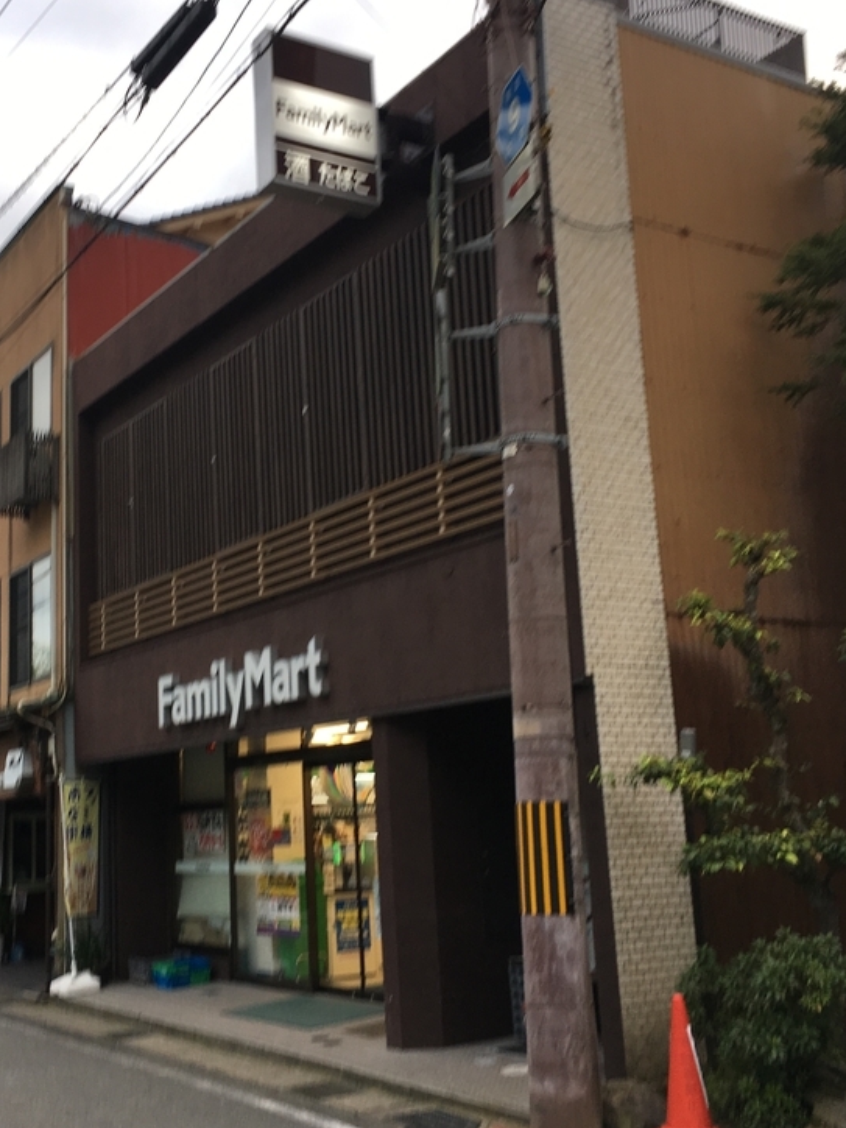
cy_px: 561
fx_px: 1336
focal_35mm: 41
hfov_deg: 34.8
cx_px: 271
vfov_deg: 45.8
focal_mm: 4.15
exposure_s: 1/60
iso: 25
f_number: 2.2
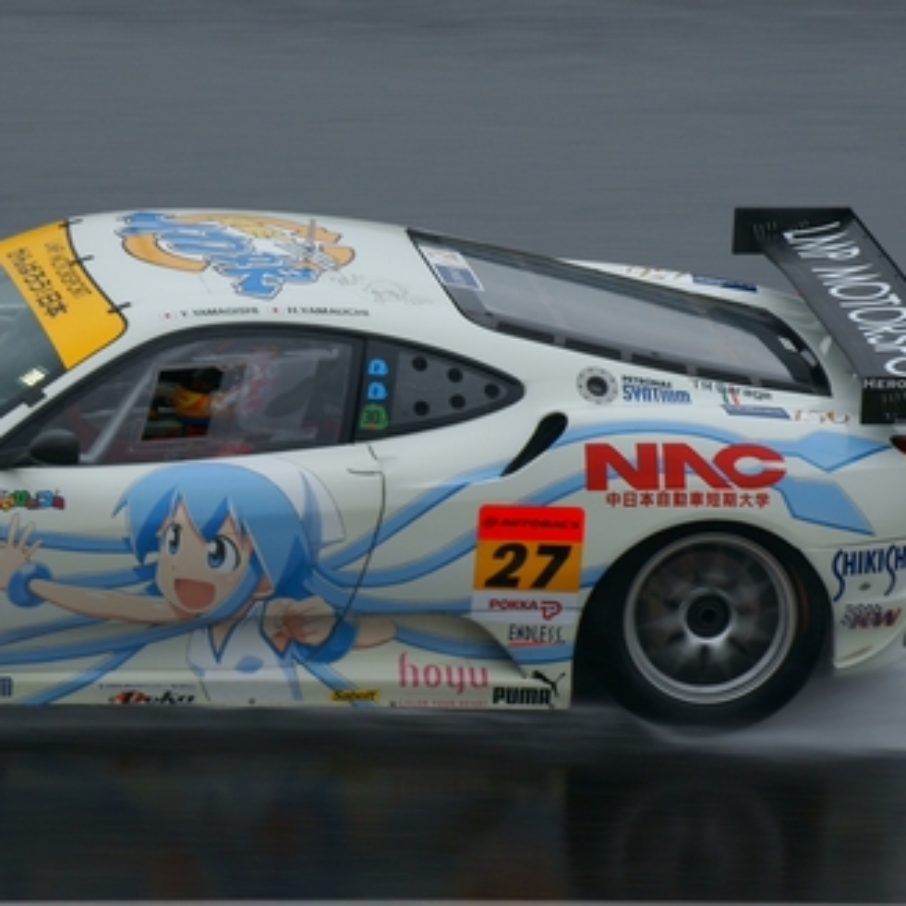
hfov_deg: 3.5
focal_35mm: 498
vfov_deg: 3.5
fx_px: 14746
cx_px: 202
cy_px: 416
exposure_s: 1/200
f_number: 13
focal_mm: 200
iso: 200
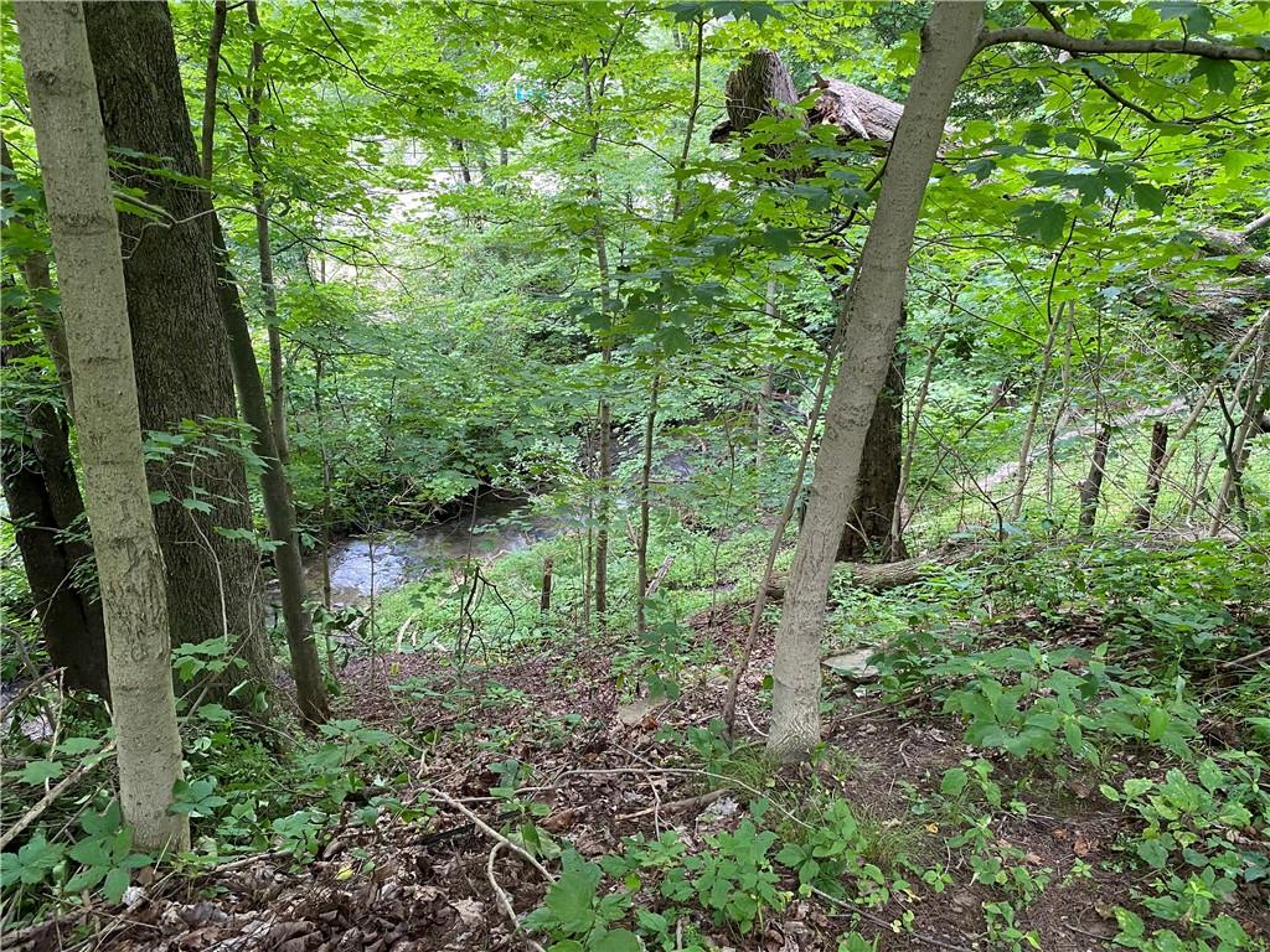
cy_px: 476
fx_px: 954
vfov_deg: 53.1
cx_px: 635
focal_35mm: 26
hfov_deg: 67.3
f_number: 1.8
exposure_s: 1/96
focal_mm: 4.25
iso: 125
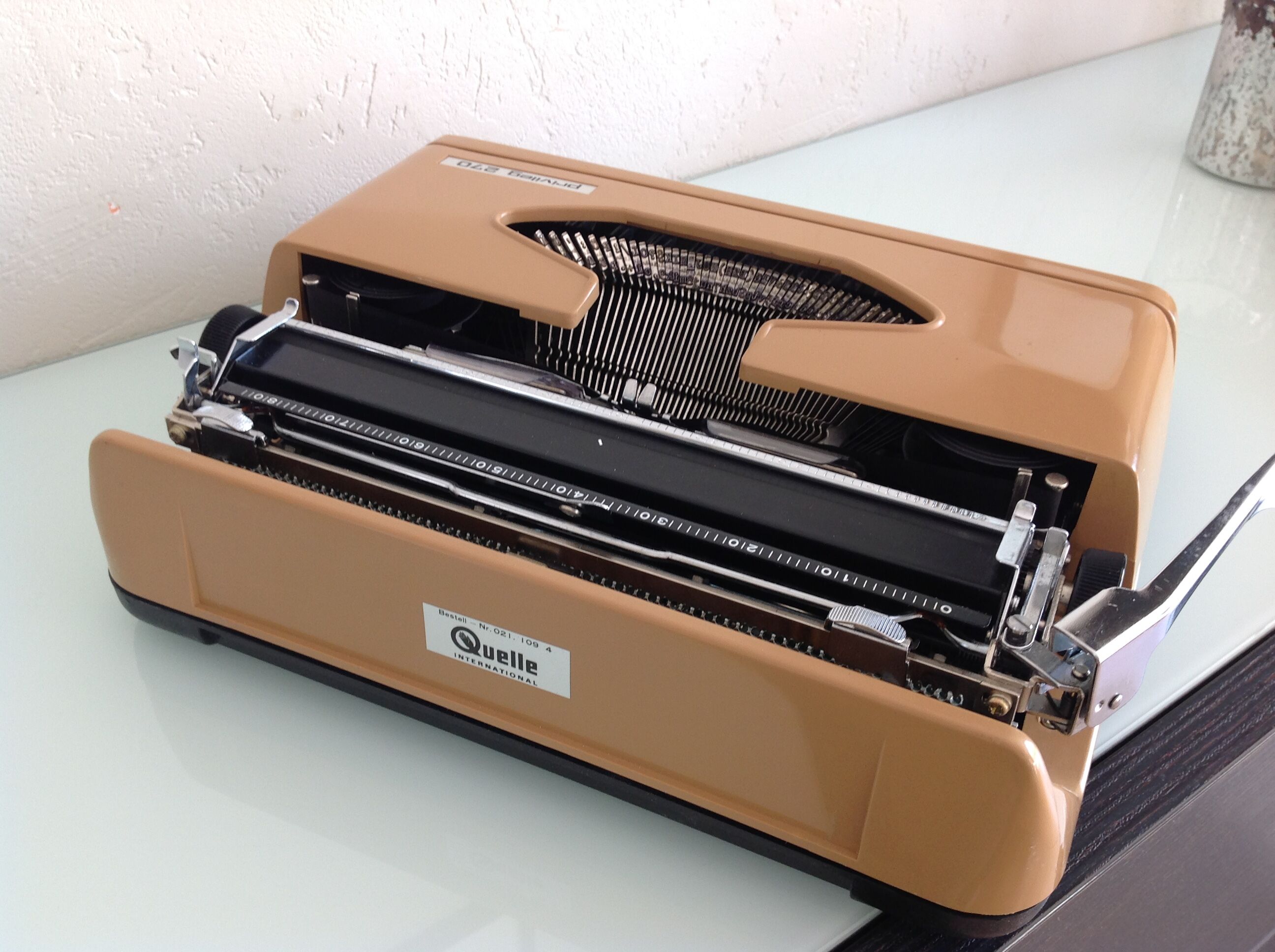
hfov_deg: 52.7
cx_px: 638
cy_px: 476
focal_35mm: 35
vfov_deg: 40.6
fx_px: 1287
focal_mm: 4.28
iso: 50
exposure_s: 1/30
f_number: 2.4
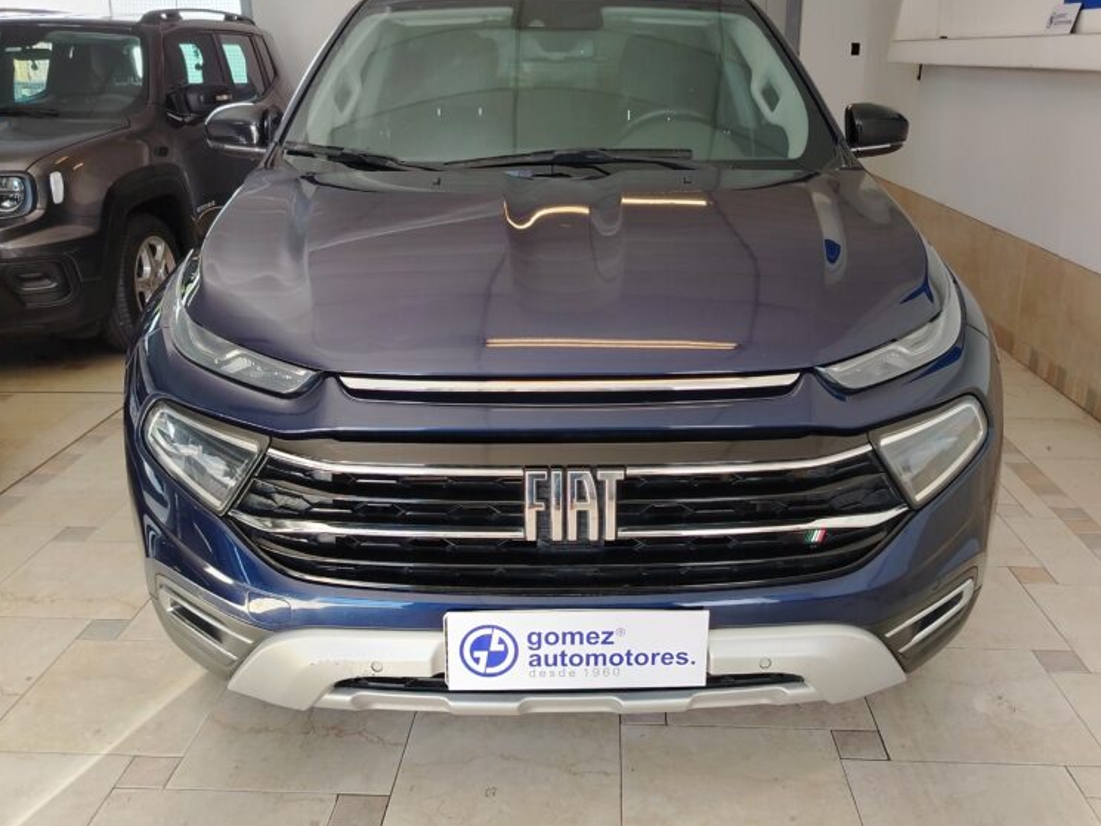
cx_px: 557
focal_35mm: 33
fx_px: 1050
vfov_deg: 42.9
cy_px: 393
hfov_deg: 55.3
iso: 233
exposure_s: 1/100
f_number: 1.75
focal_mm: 5.25
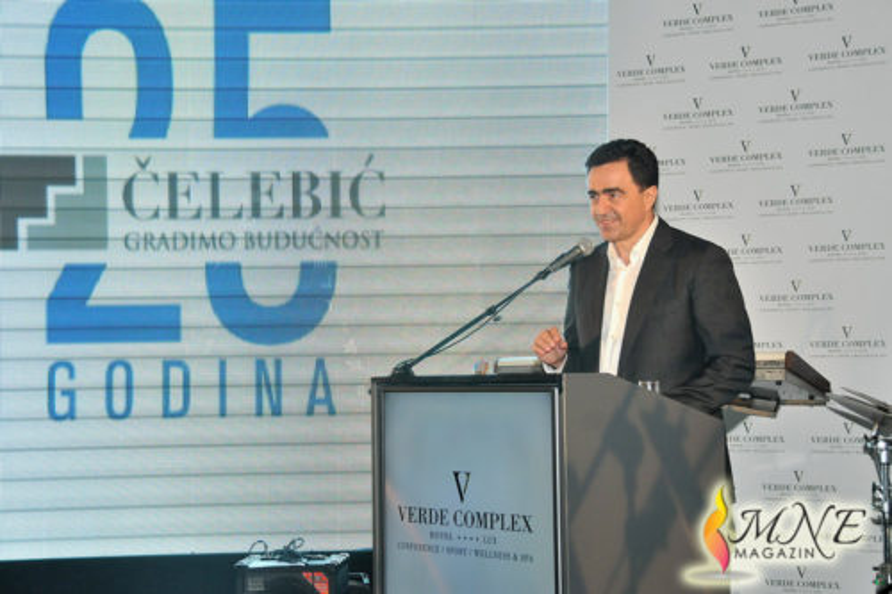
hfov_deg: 31.9
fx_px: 1560
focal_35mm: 63
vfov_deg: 21.6
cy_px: 297
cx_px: 446
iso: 800
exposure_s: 1/160
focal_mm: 42
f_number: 5
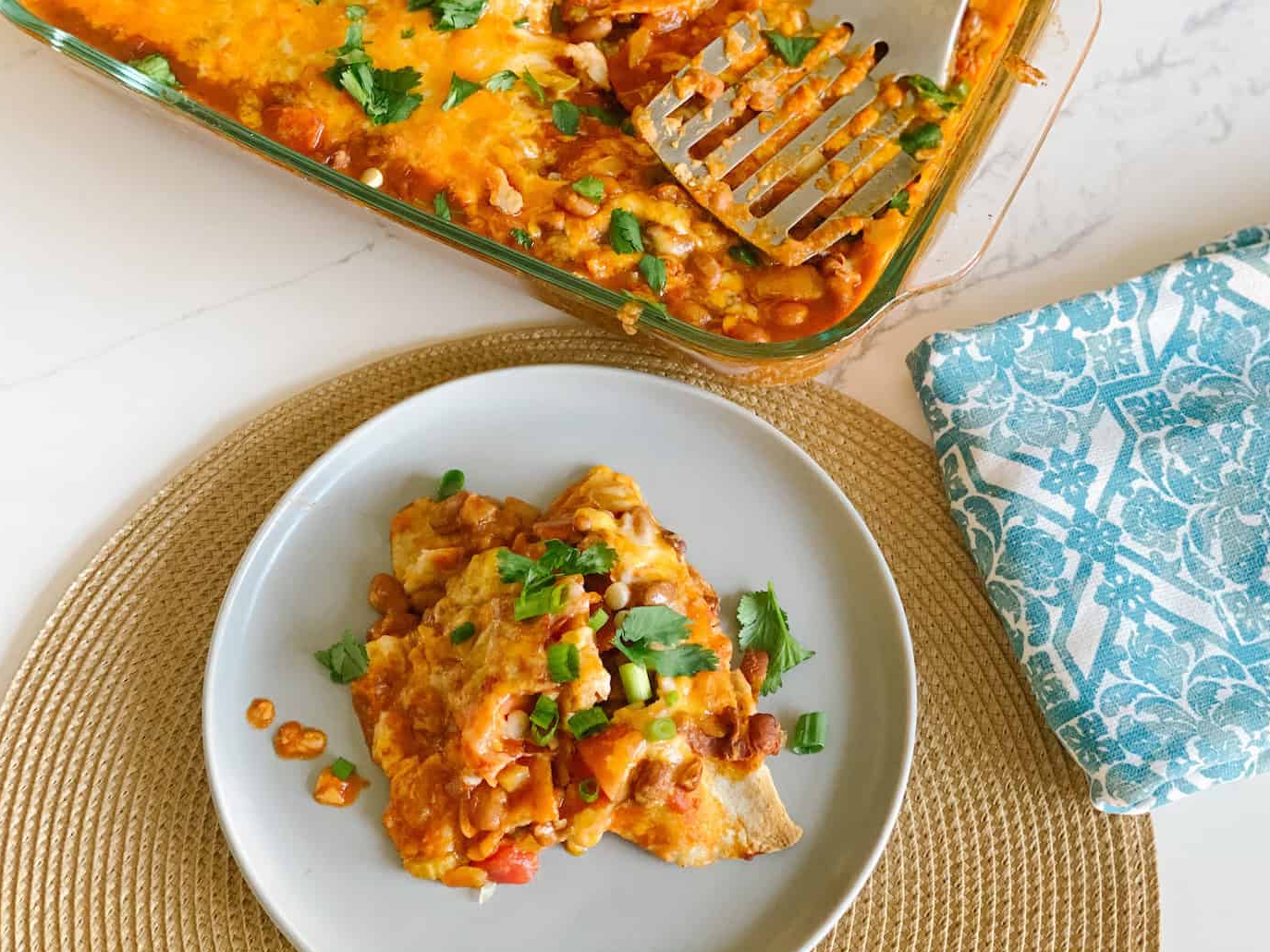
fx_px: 1944
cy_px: 470
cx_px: 644
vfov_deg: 27.5
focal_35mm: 53
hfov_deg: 36.2
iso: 250
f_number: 2
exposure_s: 1/70
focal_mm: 6
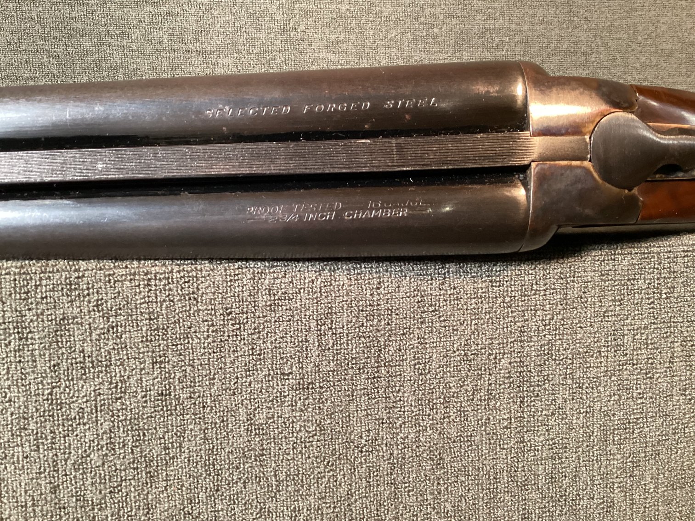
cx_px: 348
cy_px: 260
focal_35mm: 31
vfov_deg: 45.4
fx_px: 622
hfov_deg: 58.3
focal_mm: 3.3
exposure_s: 1/33
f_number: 2.4
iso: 400
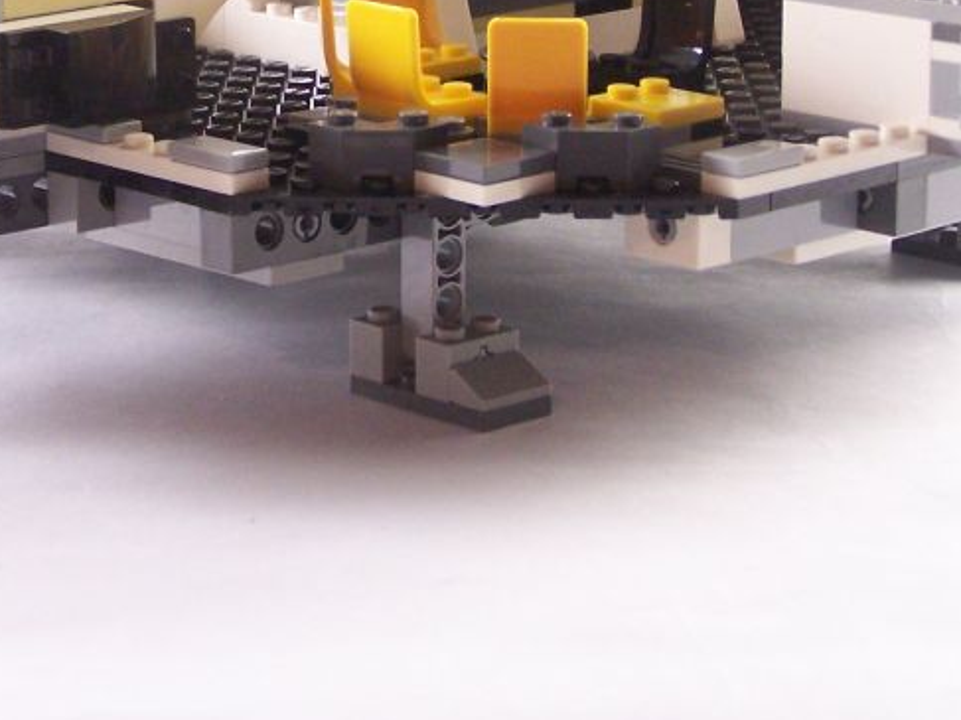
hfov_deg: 15.9
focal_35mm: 124
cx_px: 333
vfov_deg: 11.8
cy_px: -10
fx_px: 3442
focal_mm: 9.8
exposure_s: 1/20
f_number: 3.1
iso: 200
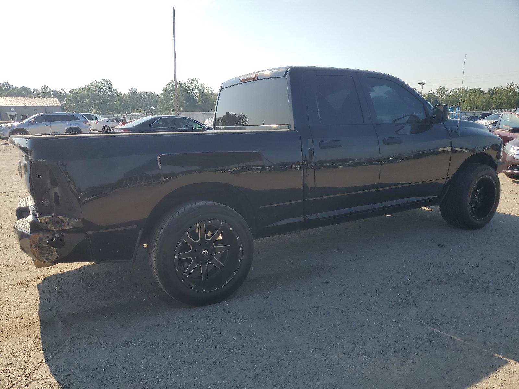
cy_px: 194
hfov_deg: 67.3
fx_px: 390
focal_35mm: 26
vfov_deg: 53.1
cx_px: 260
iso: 50
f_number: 1.5
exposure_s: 1/3333
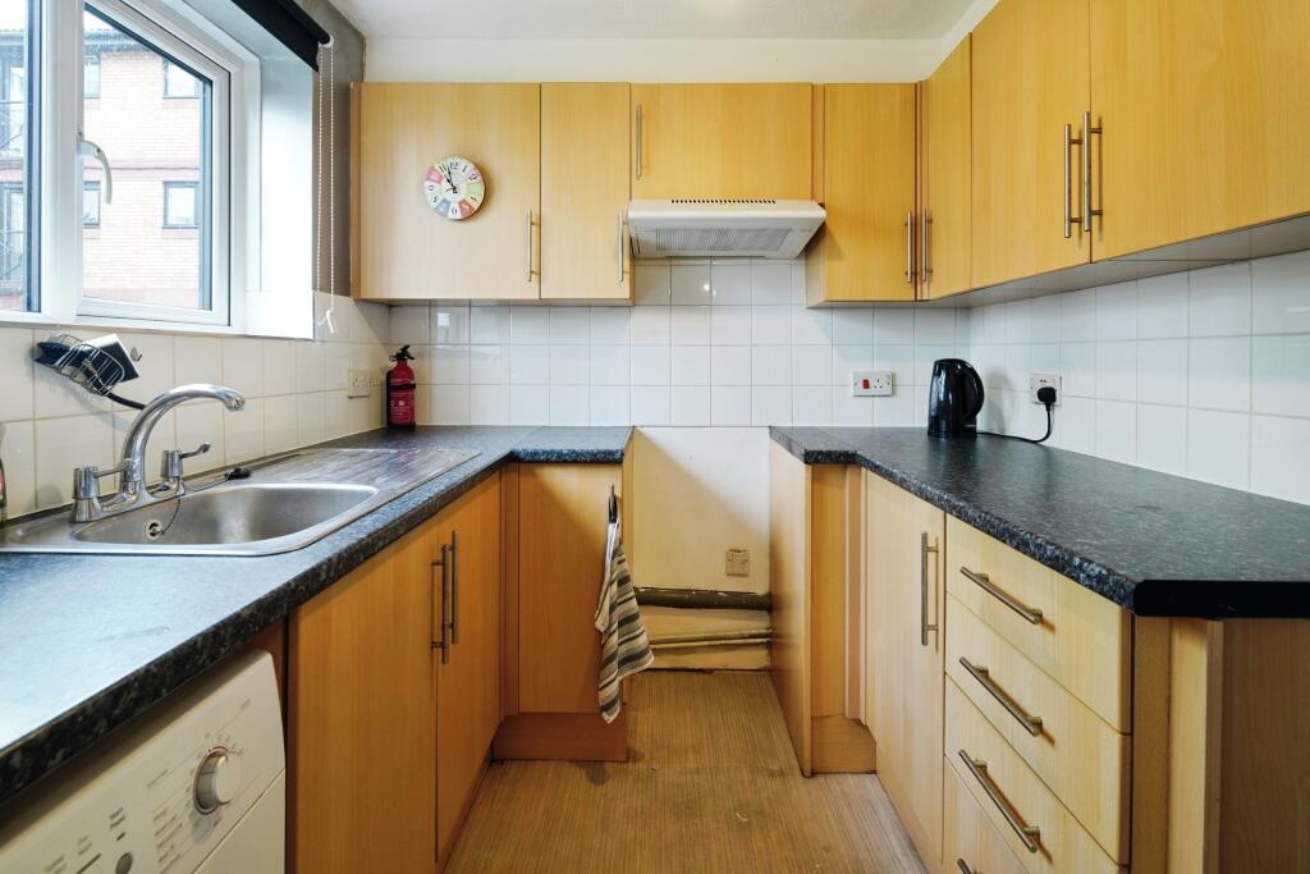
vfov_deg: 70.5
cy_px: 437
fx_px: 619
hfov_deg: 93.3
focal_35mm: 17
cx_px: 655
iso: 640
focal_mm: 17
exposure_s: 1/20
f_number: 9
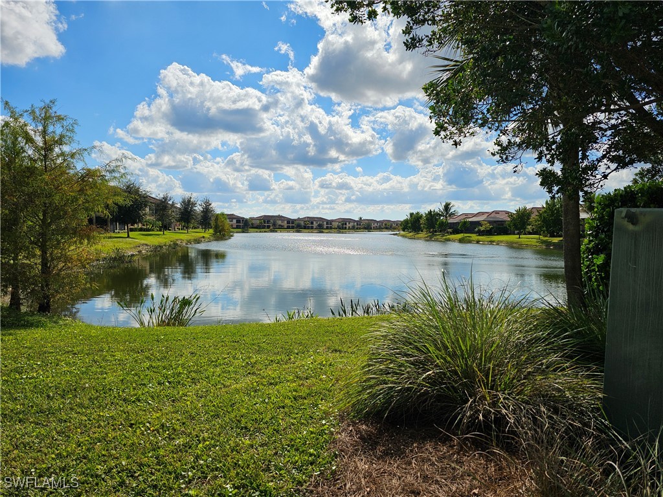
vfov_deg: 58.9
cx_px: 332
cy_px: 248
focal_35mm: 23
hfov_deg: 73.9
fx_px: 441
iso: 10
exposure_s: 1/1962
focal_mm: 6.3
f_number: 1.7
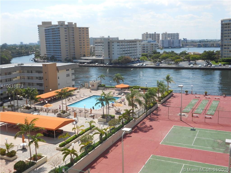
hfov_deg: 50.1
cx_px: 116
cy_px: 86
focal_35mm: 37
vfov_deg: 38.7
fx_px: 247
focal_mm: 6.7
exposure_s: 1/800
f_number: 3.9
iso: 80
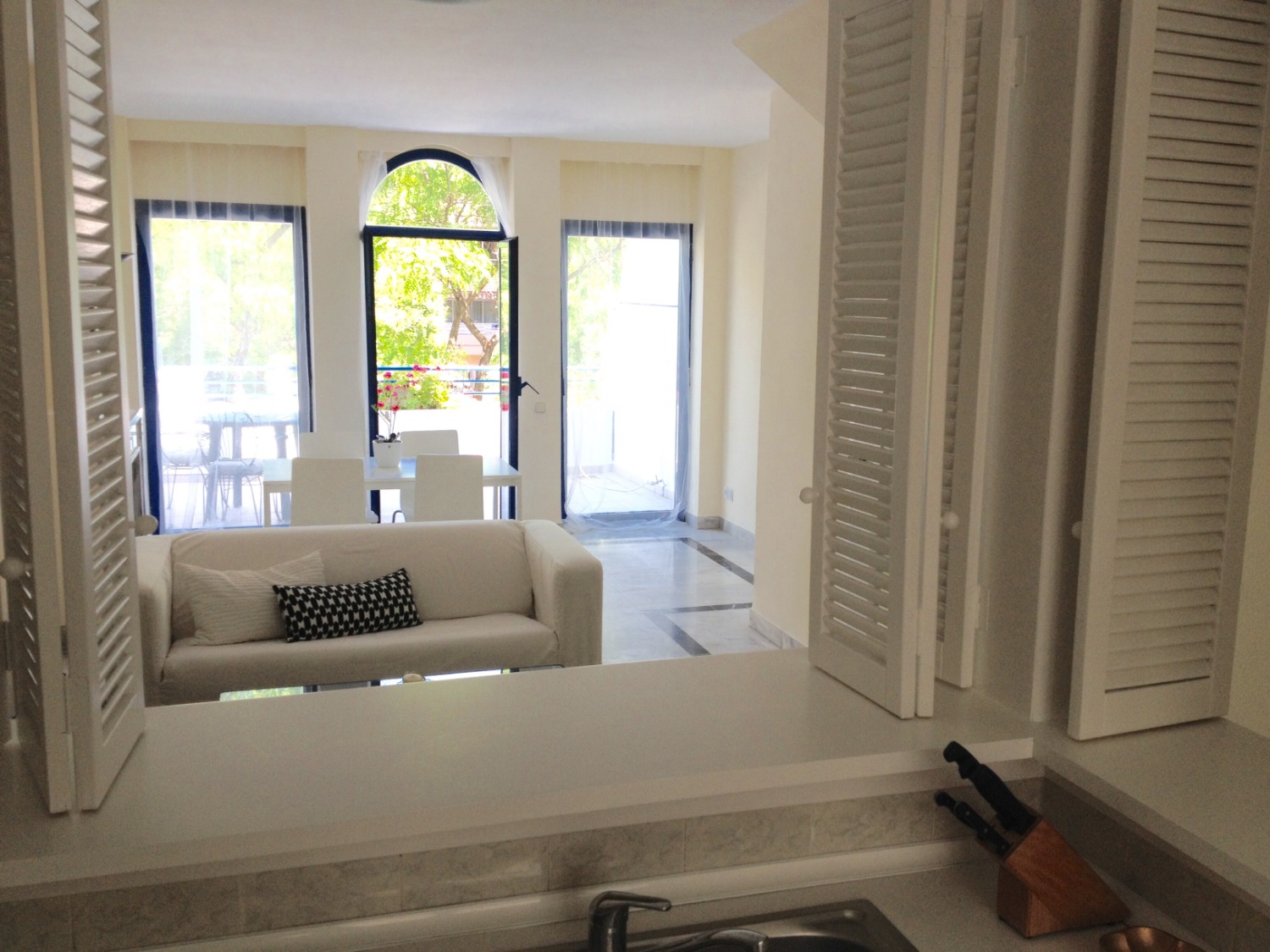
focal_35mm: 35
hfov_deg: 52.6
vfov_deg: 40.7
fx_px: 1284
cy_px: 476
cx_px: 635
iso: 50
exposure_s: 1/120
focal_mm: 4.28
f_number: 2.4
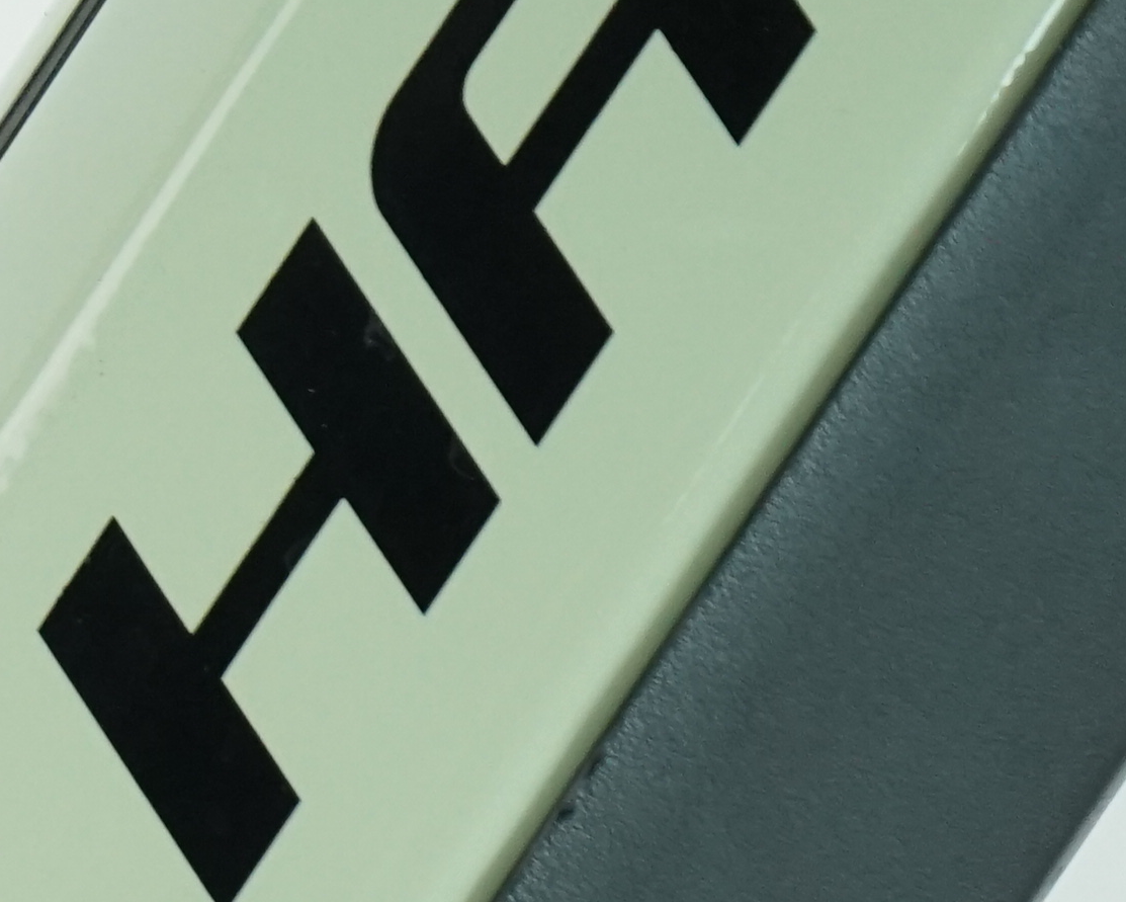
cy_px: 497
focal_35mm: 354
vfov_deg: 4.4
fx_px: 11800
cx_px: -1854
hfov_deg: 5.2
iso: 1600
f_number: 6.3
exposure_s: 1/200
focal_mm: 70
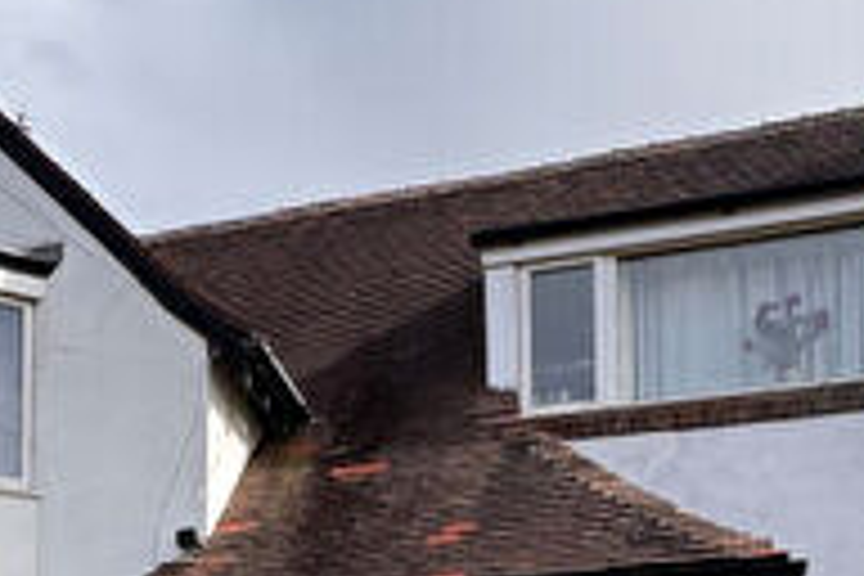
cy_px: 826
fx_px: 1272
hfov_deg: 36.8
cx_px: 238
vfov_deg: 21.9
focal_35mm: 53
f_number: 2.2
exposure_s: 1/944
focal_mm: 2.22
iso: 50
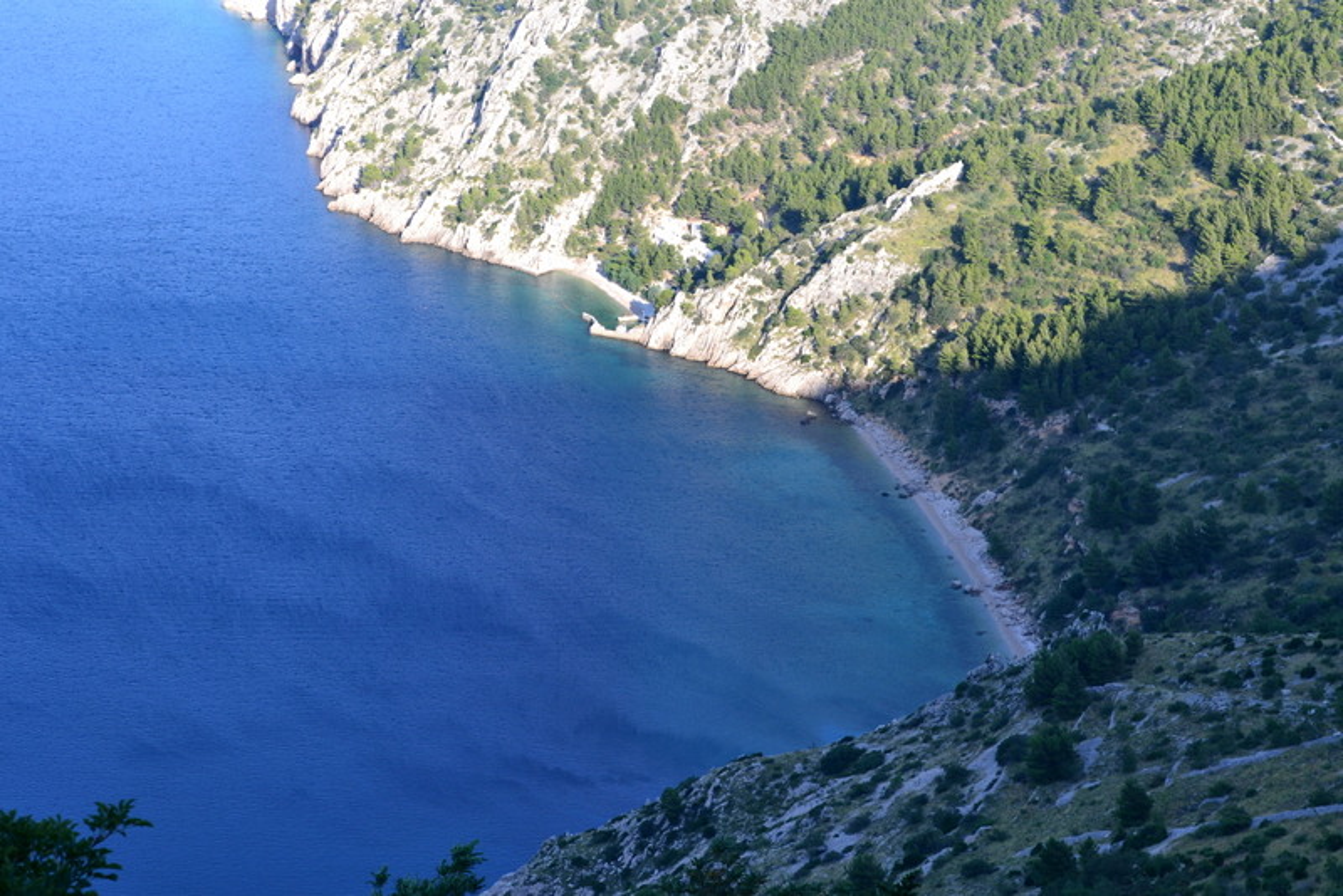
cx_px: 672
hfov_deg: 24.6
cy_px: 448
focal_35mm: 82
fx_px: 3079
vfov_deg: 16.6
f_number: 9
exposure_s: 1/160
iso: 400
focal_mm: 55
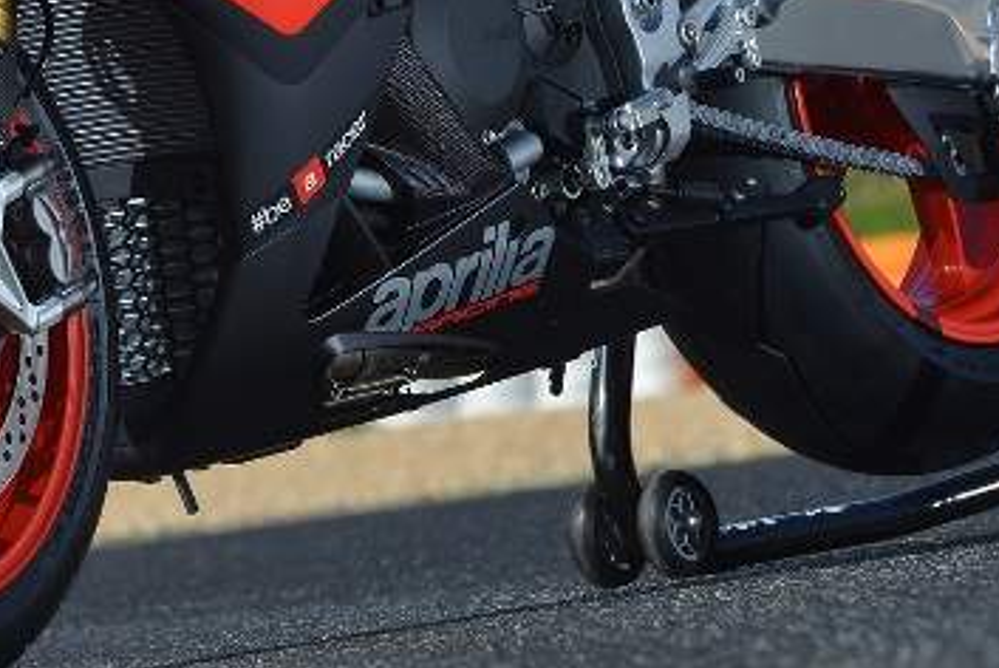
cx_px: -122
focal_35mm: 612
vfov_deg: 2.2
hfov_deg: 3.4
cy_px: -117
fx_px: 16996
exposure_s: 1/250
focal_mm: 180
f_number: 9
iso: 100
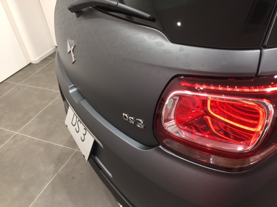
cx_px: 138
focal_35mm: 31
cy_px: 104
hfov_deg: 58.4
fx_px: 248
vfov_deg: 45.4
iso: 80
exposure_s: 1/30
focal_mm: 3.3
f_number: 2.4
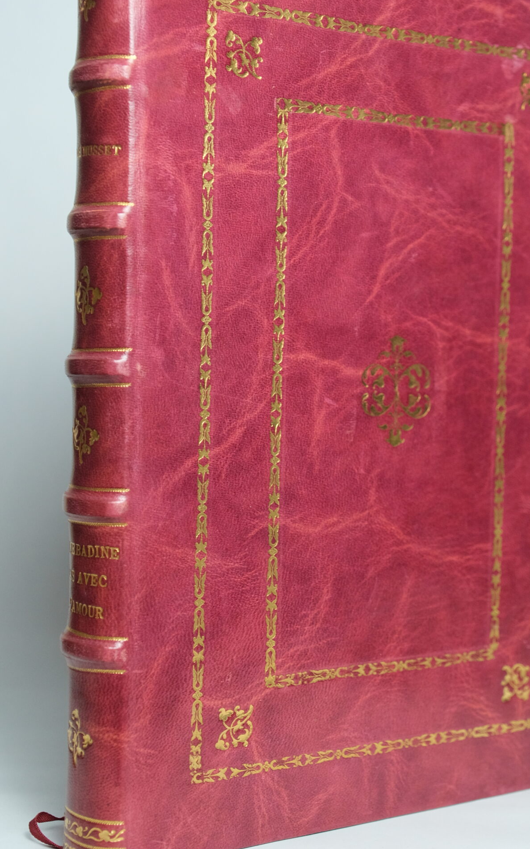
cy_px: 426
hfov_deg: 19.7
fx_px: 1526
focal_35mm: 66
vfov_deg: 31.1
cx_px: 338
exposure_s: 1/100
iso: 800
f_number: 4
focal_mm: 32.1
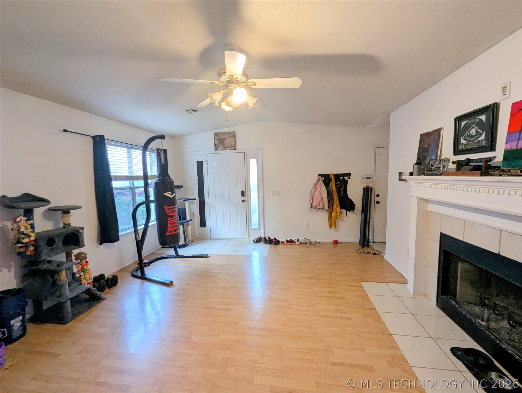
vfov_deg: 90.0
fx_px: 196
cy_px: 196
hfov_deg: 106.1
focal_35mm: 13
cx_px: 261
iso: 106
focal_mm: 1.95
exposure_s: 1/24
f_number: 2.2
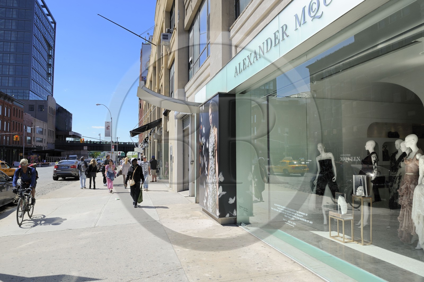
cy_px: 141
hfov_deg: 73.8
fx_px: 282
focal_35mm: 24
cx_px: 212
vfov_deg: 53.1
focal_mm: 24
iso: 200
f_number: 11
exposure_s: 1/200
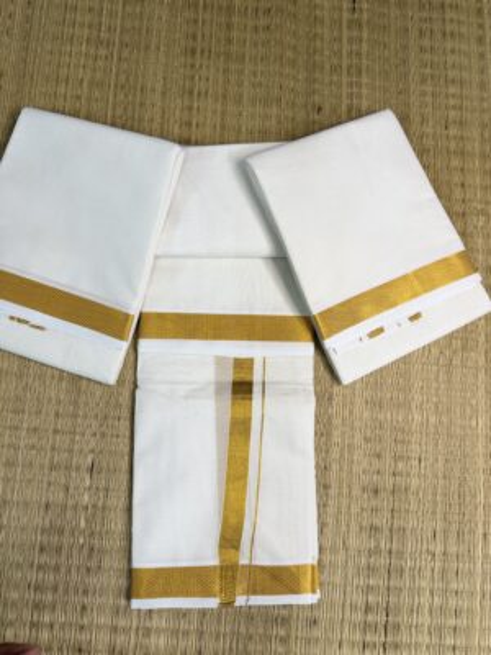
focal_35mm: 24
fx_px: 454
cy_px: 328
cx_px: 246
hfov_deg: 56.8
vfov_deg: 71.6
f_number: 1.78
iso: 160
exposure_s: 1/50
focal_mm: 6.76
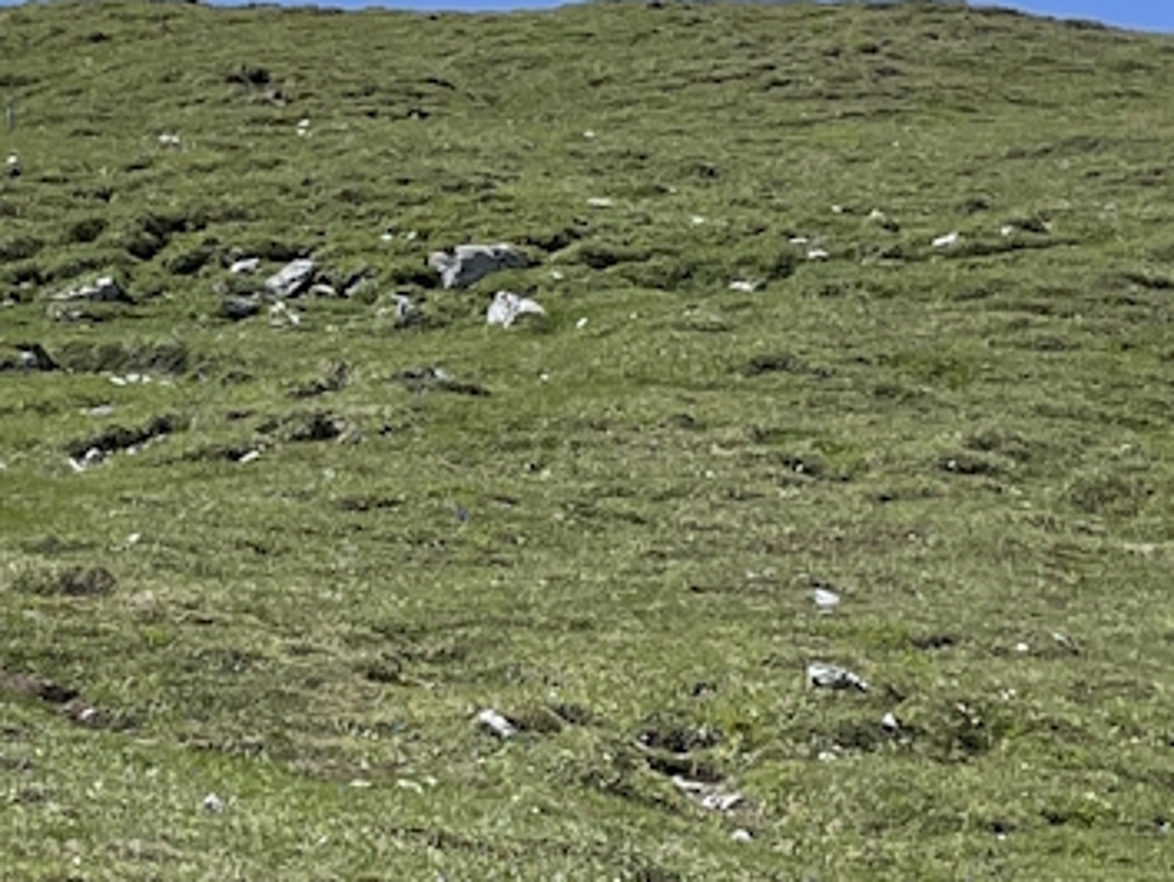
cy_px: 550
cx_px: 192
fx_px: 4785
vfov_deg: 10.5
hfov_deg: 13.9
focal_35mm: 141
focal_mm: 4.2
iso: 32
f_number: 1.6
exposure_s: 1/4651
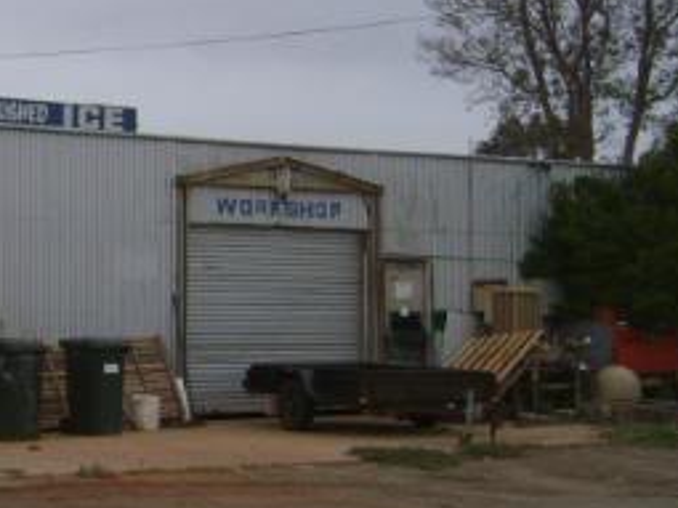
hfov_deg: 21.3
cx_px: -48
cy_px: 285
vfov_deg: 16.8
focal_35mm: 88
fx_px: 1723
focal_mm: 7.4
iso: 50
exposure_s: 1/1000
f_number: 2.8
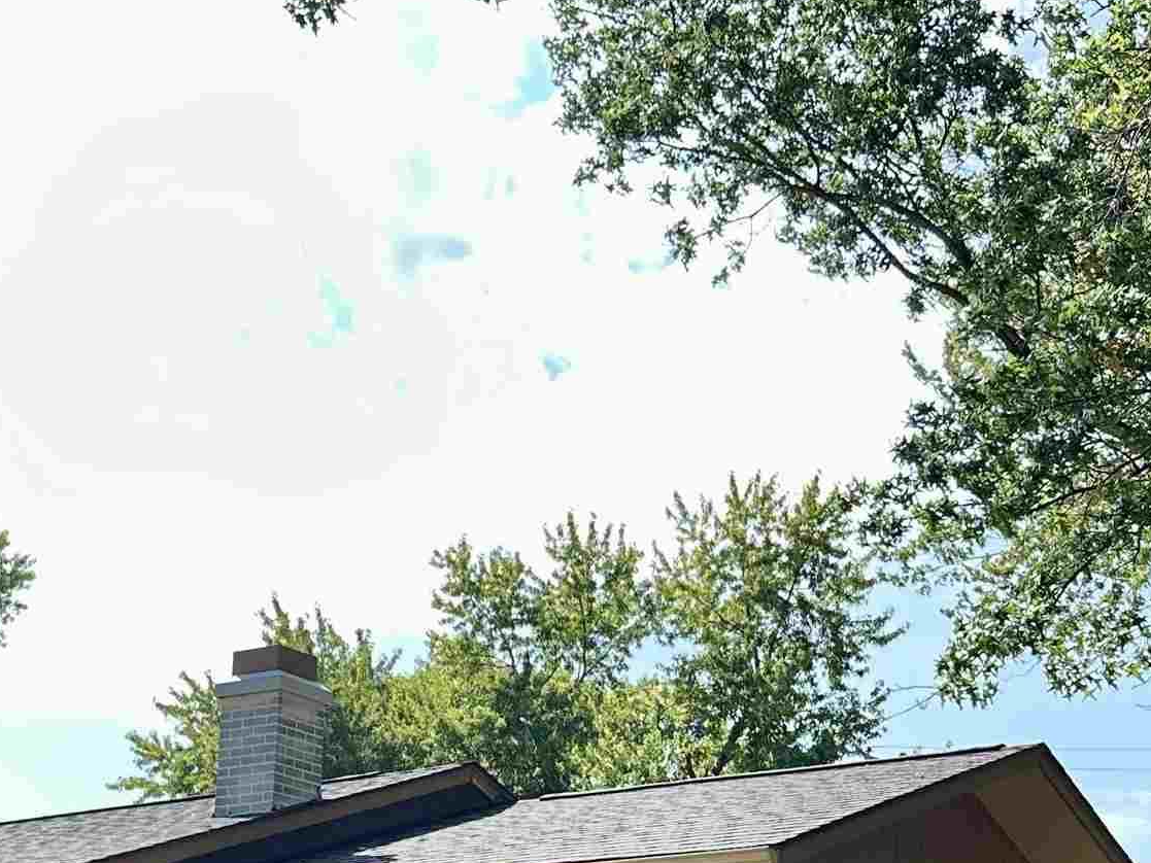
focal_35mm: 66
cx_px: 381
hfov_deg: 29.2
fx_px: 2195
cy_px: 793
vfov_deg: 21.7
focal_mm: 6.86
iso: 80
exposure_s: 1/999
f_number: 1.78
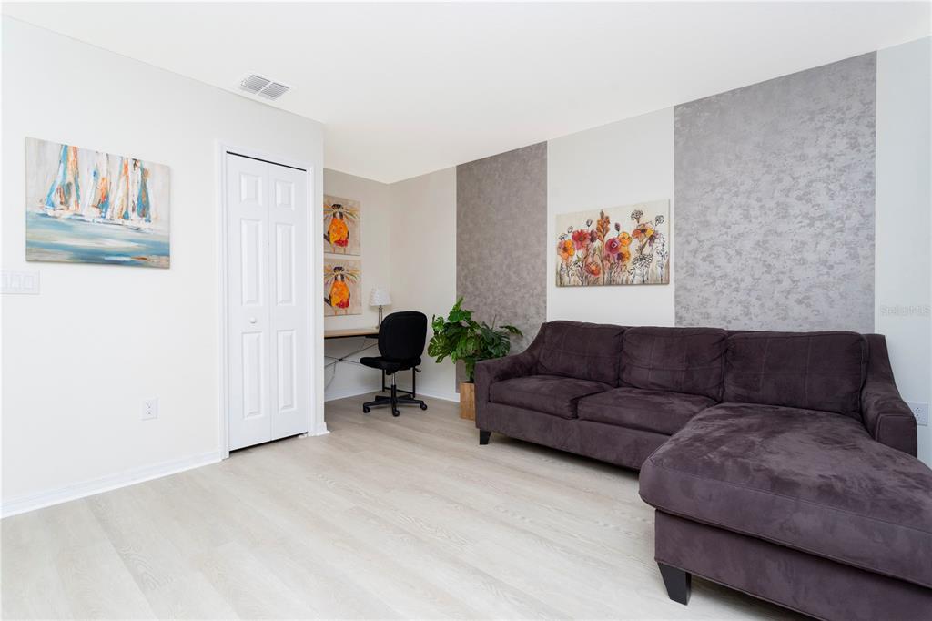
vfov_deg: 70.4
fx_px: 440
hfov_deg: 93.3
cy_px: 310
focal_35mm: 17
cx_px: 466
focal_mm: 17
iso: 1000
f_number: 8
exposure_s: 1/15
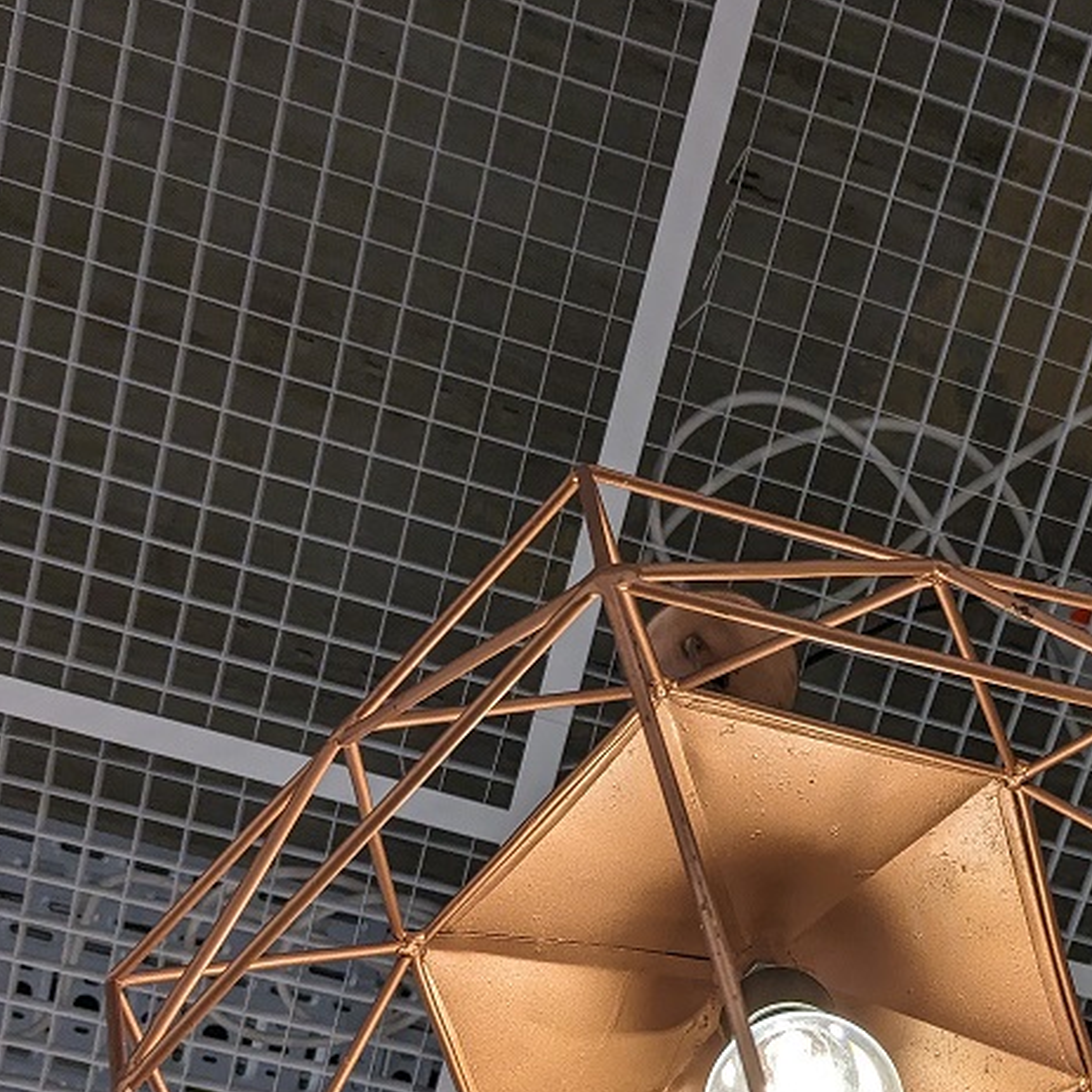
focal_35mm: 52
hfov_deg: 31.9
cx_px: 877
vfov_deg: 31.4
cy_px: 969
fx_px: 1856
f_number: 1.73
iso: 89
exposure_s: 1/50
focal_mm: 4.38
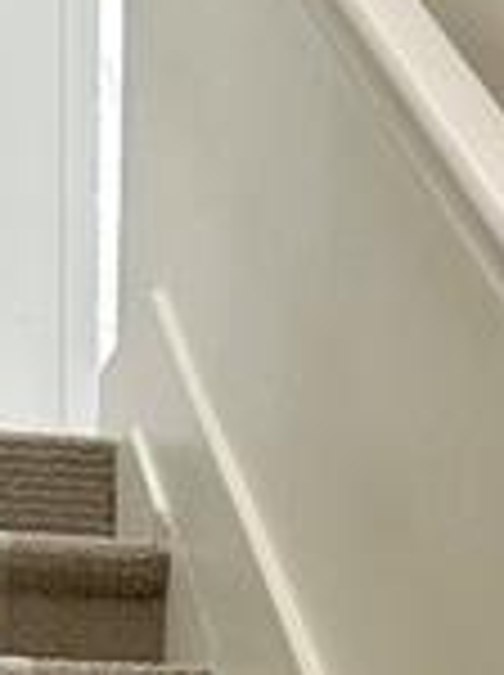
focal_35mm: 123
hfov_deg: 12.0
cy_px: 1526
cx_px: 86
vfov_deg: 12.9
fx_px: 2395
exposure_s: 1/60
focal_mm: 6.86
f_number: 1.78
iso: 160
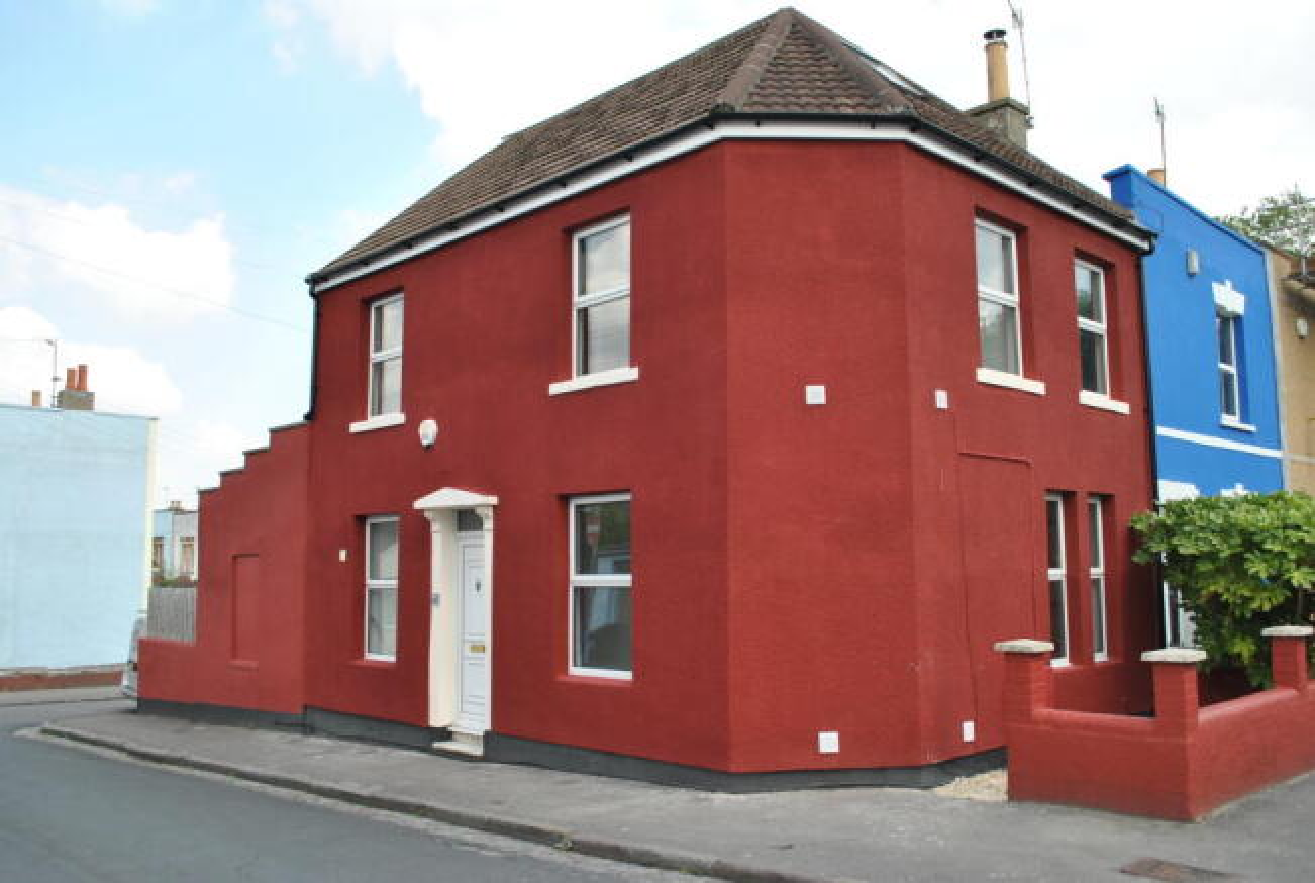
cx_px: 658
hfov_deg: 61.8
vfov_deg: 43.8
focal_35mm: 30
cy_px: 442
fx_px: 1098
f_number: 6.3
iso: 100
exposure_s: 1/200
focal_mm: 20
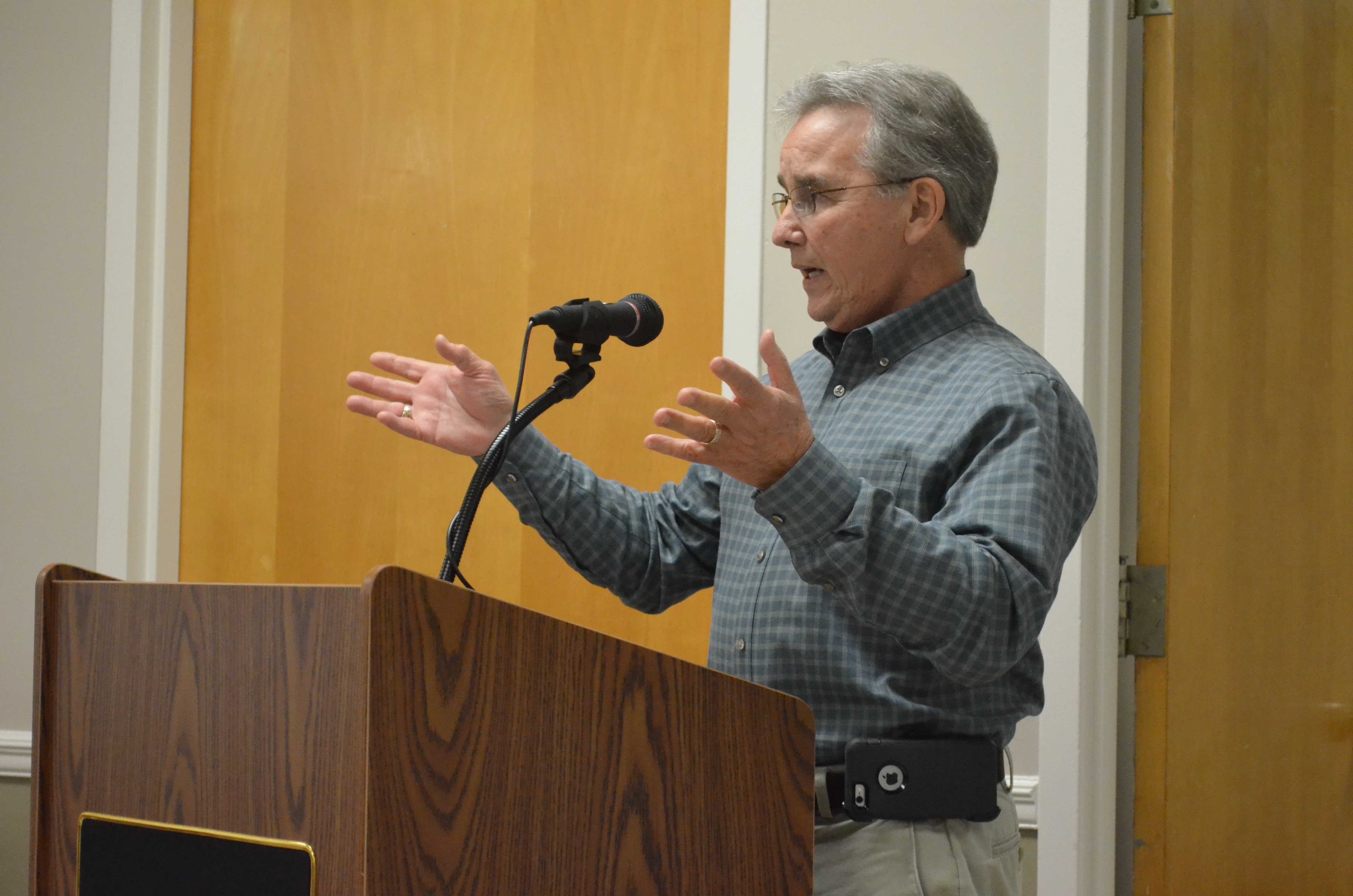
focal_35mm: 82
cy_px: 448
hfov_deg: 24.7
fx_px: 3094
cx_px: 676
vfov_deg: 16.5
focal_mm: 55
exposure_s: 1/250
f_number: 5.6
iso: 5000
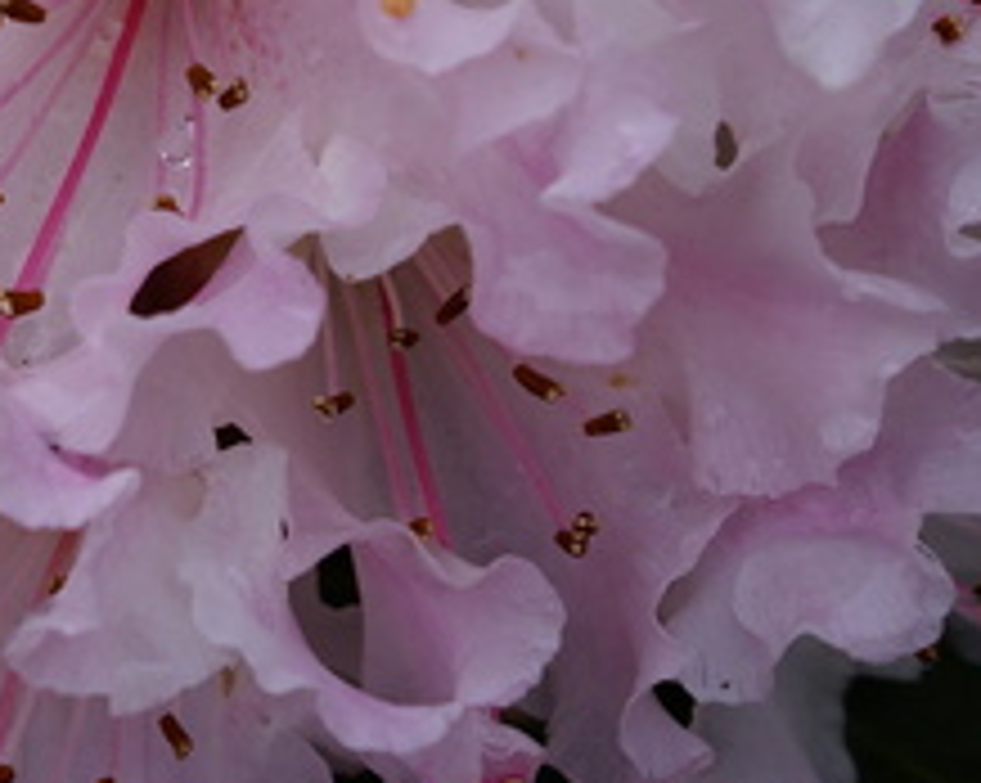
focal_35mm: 149
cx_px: 40
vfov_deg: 10.3
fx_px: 4322
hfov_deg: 12.8
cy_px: 104
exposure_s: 1/100
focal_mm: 50
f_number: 10
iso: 100
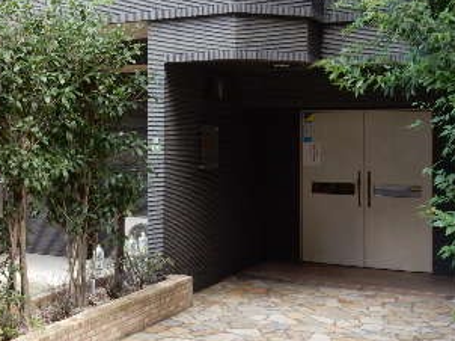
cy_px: 125
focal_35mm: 53
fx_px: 696
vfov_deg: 27.4
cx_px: 122
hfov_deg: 35.5
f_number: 3.7
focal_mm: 4.5
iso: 125
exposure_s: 1/40
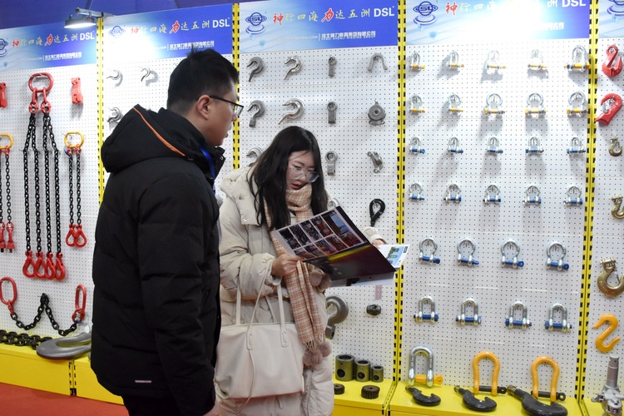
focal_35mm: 27
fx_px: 468
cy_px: 208
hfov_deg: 67.4
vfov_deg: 47.9
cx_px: 312
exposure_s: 1/200
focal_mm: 18
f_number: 4
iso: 1600
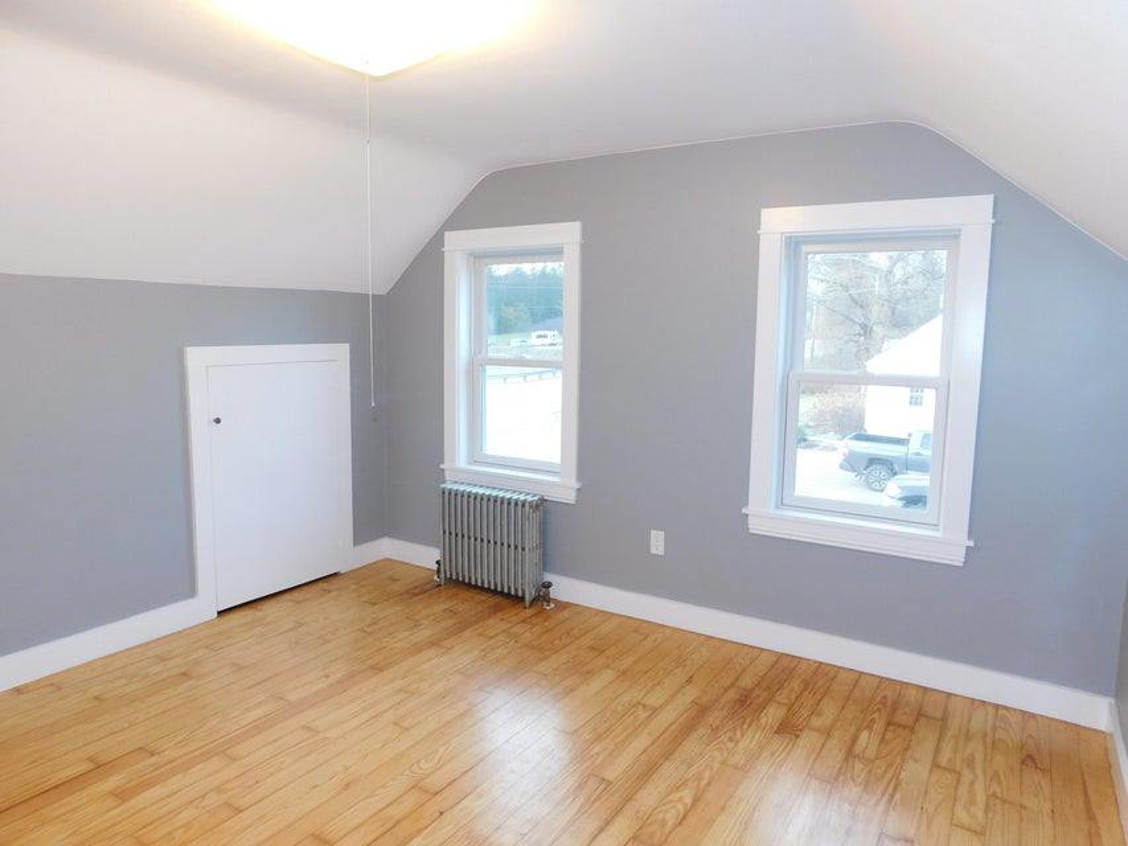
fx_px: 750
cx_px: 564
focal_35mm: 23
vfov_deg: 58.9
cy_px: 423
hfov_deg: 73.9
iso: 200
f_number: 3
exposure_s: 1/30
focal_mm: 4
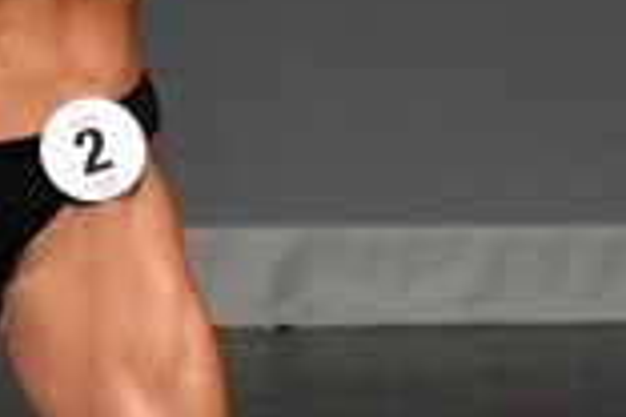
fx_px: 29698
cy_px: 76
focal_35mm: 1708
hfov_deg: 1.2
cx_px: 327
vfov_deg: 0.8
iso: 4000
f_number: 5.6
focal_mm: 230
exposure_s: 1/400
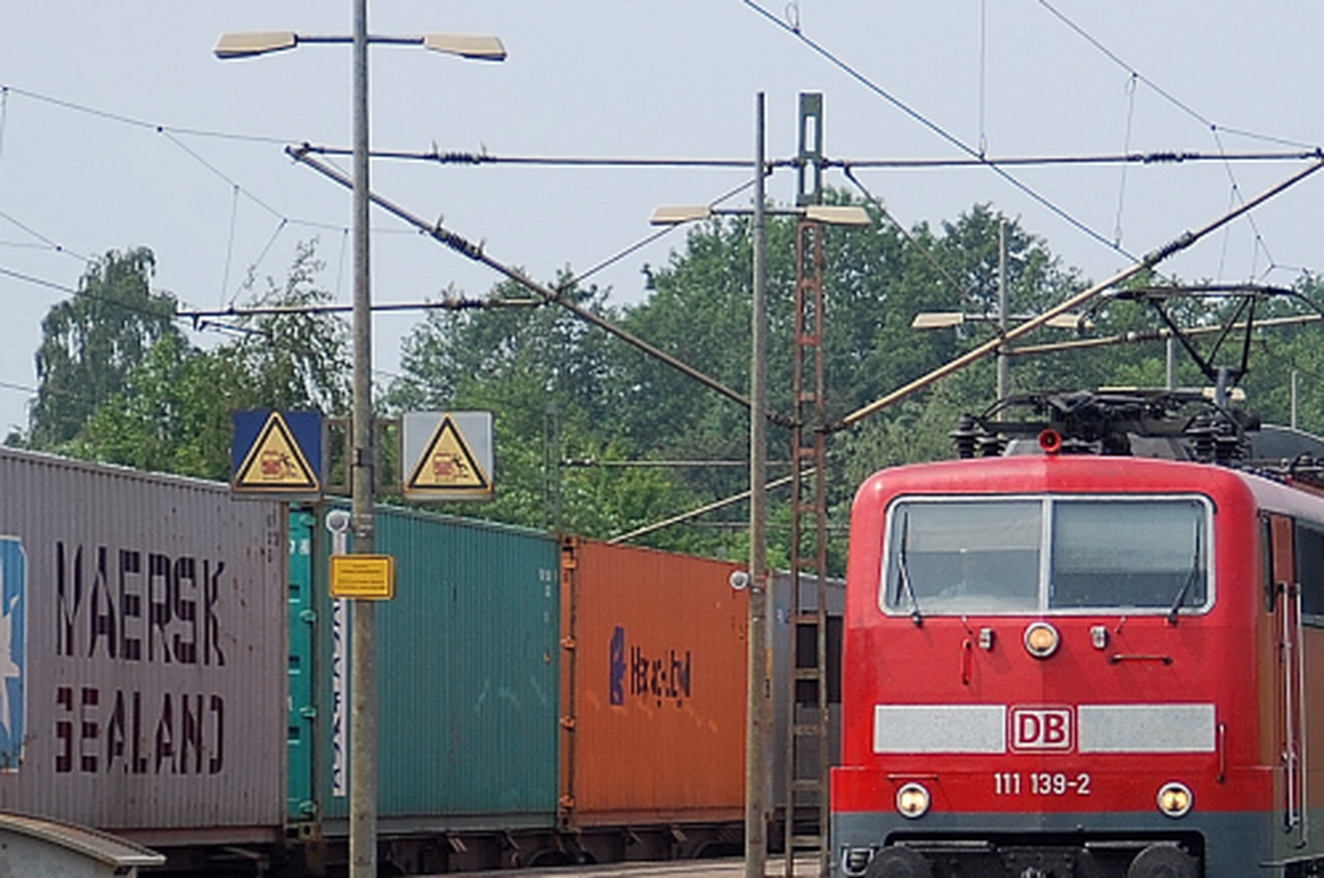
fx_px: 8483
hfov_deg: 8.9
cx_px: 987
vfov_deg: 5.9
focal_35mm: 231
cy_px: 821
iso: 250
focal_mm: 75
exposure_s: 1/1000
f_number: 5.6
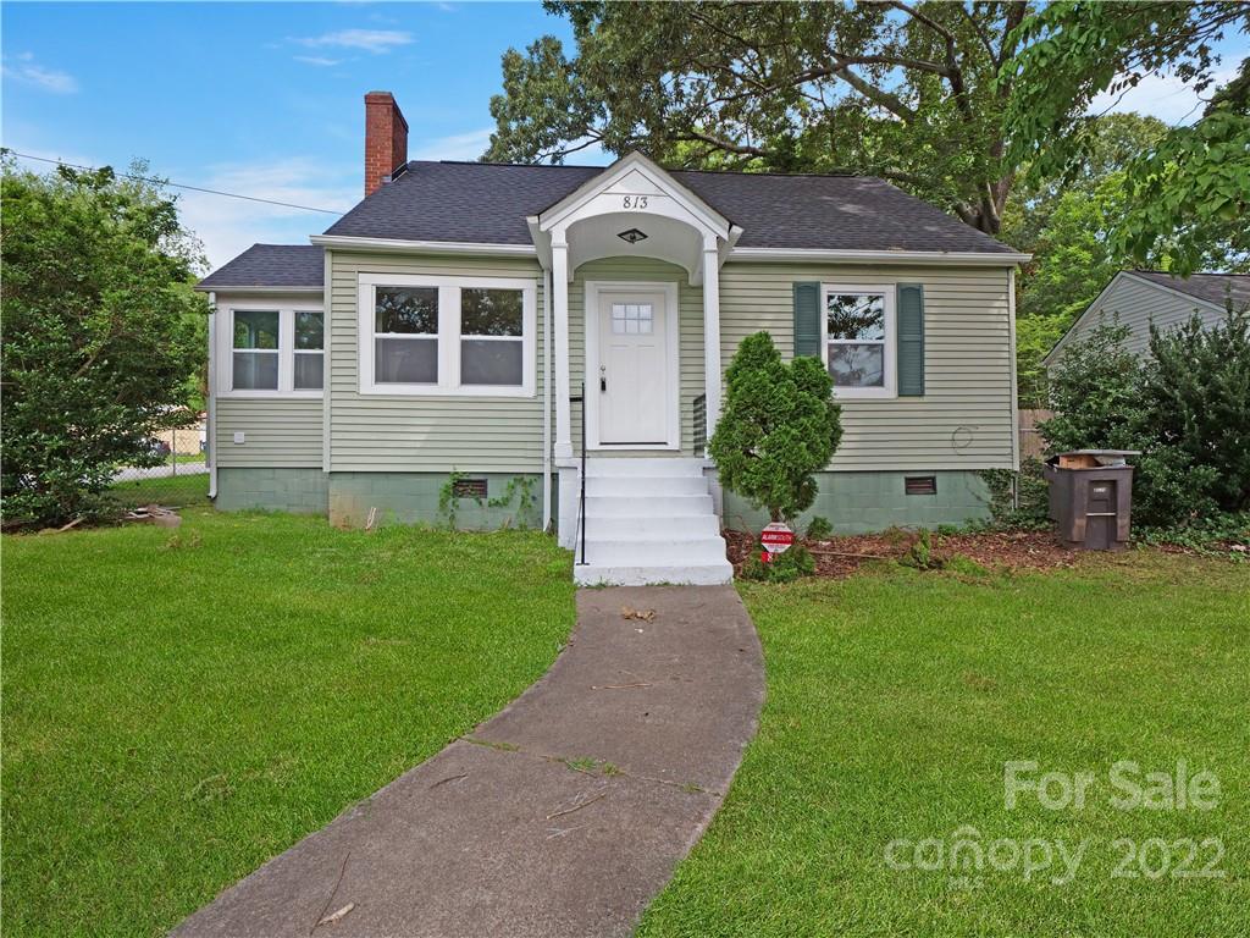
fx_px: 578
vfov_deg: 78.1
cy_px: 469
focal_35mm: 16
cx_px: 625
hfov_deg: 94.5
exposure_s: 1/320
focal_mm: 8
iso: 200
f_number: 5
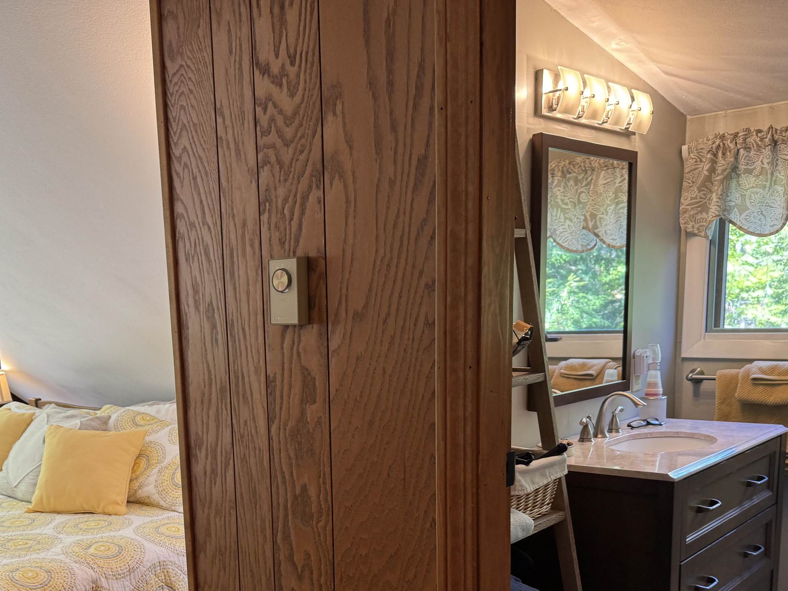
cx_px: 253
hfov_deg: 48.0
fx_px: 865
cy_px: 462
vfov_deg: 36.6
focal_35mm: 38
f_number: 1.78
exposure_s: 1/60
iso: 125
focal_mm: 6.76
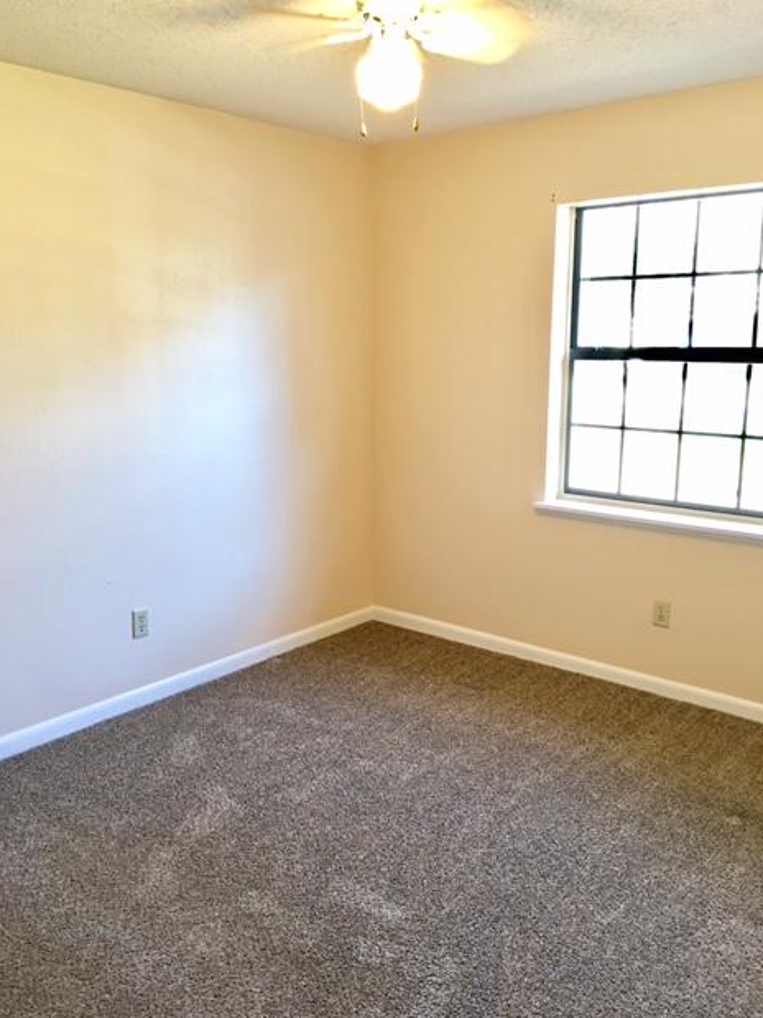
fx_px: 882
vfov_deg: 60.0
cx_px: 380
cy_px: 513
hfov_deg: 46.8
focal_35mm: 30
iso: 64
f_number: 2.2
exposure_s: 1/15
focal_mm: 4.15
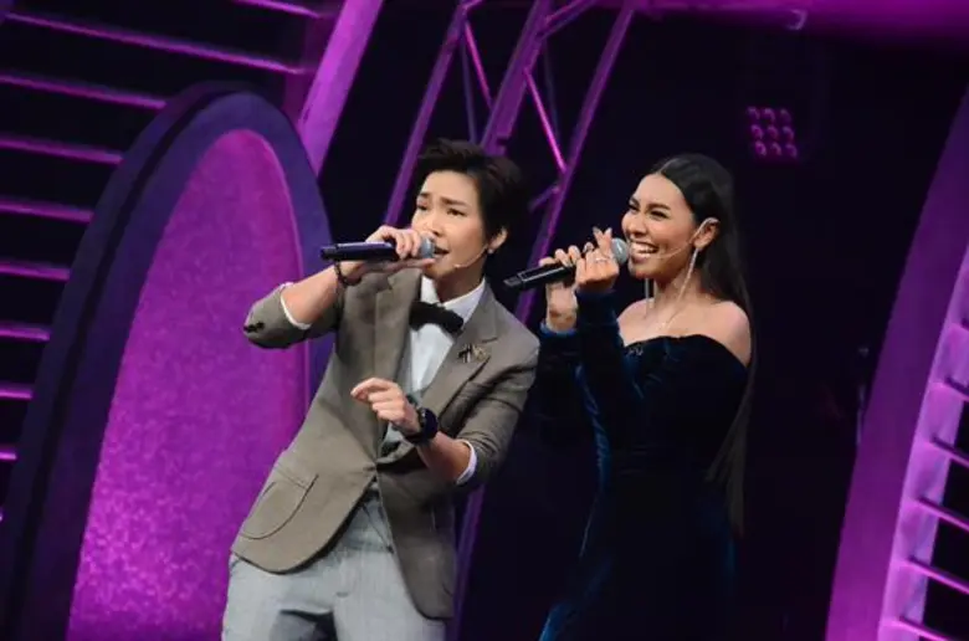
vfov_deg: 6.5
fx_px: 5639
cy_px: 320
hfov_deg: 9.8
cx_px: 484
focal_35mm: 210
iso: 6400
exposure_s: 1/500
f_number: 5.6
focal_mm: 140
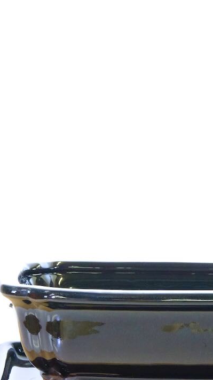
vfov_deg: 9.8
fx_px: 2221
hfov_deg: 5.5
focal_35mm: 221
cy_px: 142
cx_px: 197
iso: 2500
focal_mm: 77.9
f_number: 13
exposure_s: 1/8
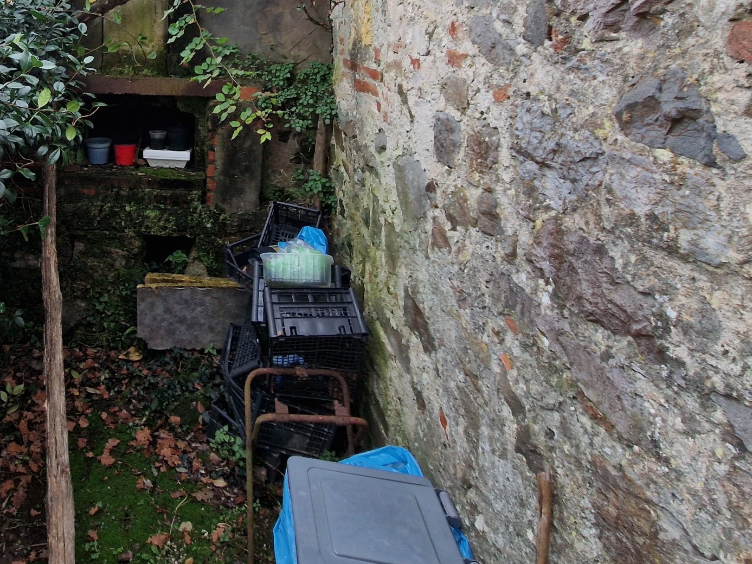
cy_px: 62
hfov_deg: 66.9
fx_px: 521
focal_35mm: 24
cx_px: 184
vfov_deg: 50.7
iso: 100
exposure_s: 1/50
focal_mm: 2.2
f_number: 2.2
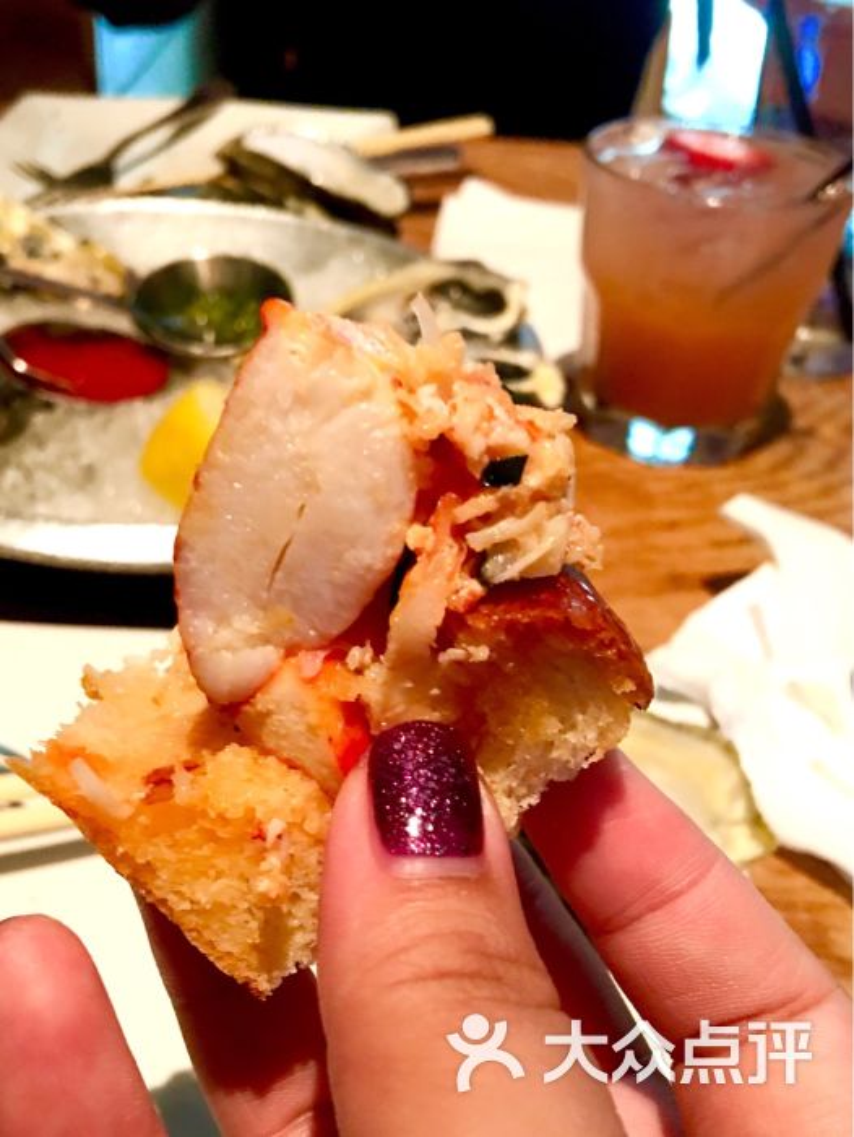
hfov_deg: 48.3
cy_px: 568
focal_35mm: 29
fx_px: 953
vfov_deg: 61.6
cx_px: 427
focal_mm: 4.15
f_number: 2.2
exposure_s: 1/15
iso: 100
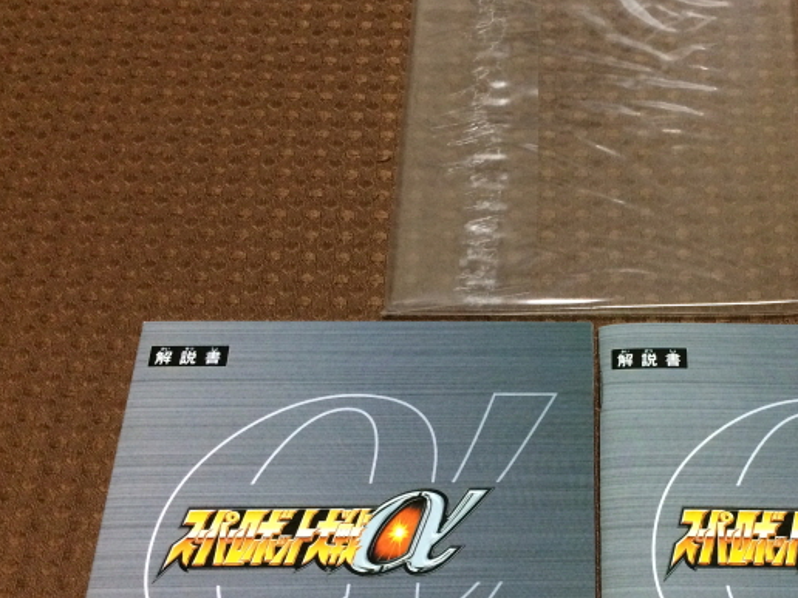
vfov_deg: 31.9
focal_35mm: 45
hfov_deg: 40.7
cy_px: 396
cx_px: 612
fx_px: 1037
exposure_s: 1/30
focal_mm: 4.15
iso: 320
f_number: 2.2
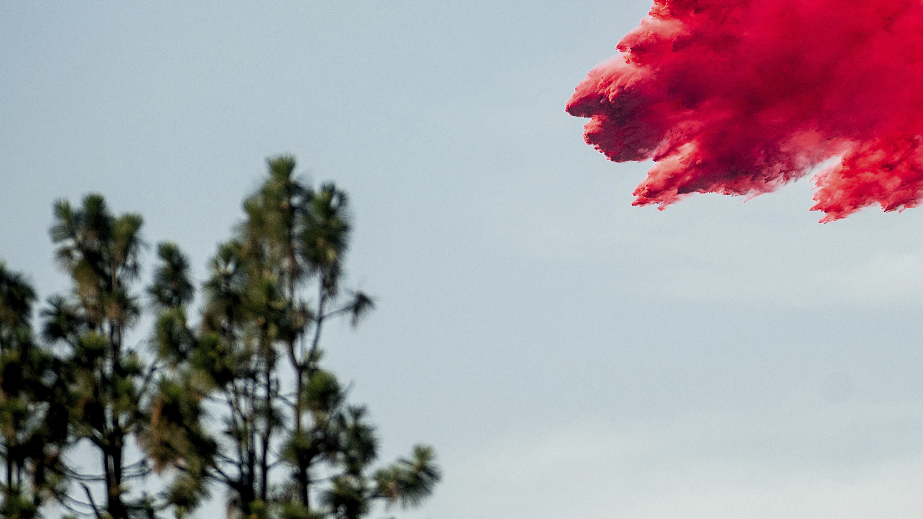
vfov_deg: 1.4
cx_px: 839
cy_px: 0
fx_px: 20779
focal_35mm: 849
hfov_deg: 2.5
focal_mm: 420
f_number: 4
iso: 140
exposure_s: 1/2000
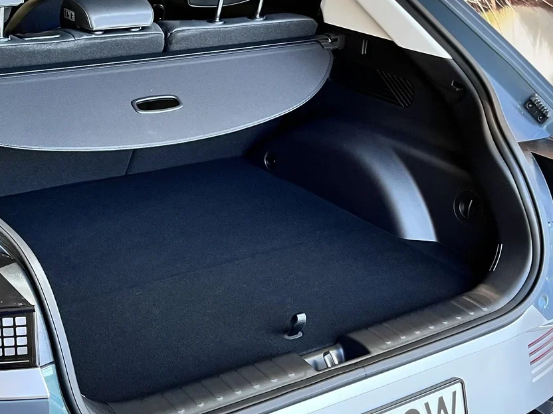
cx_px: 149
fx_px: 799
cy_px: 239
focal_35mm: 50
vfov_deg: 29.1
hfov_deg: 37.4
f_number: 1.6
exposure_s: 1/78
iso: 125
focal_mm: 5.1
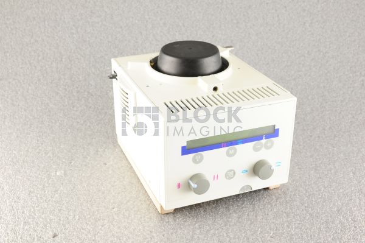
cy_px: 122
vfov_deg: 26.9
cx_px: 182
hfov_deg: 39.6
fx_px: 507
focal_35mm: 50
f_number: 9
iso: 1600
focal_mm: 50
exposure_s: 1/125
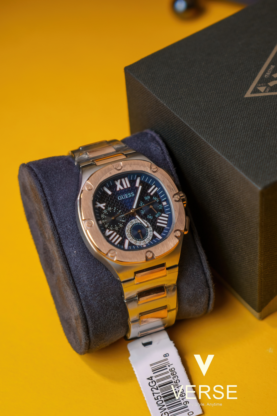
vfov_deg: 19.5
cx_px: 138
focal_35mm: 105
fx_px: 1212
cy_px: 208
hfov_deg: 13.0
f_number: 4
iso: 160
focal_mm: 70
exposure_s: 1/60
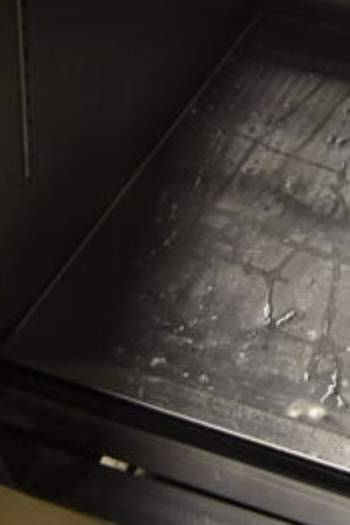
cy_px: -306
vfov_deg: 18.6
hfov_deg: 14.4
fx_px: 1369
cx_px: 328
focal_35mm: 94
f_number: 3.5
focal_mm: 18
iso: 900
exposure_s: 1/30
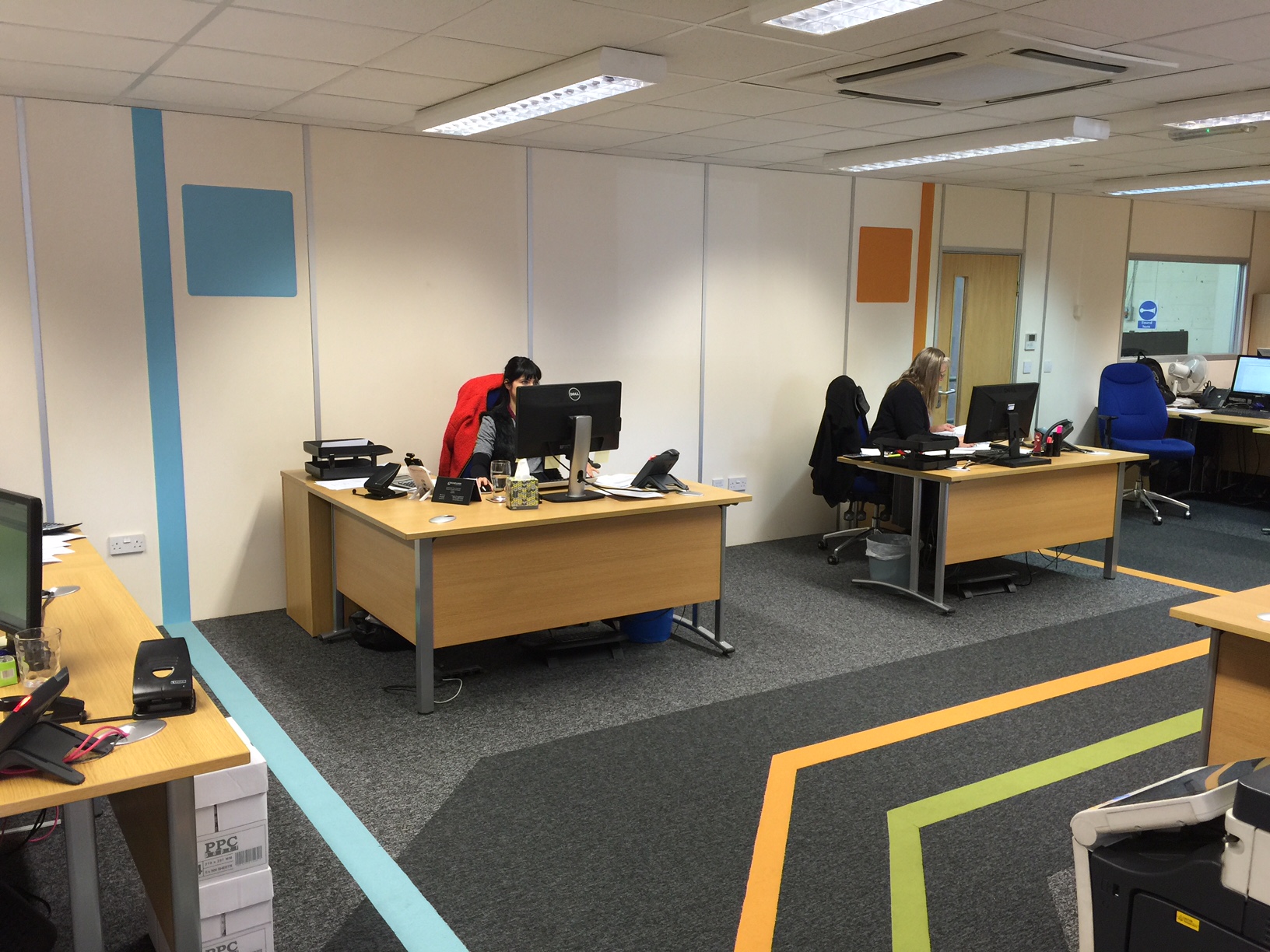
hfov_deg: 61.7
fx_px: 1064
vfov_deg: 48.2
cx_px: 635
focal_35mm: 29
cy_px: 476
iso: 32
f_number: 2.2
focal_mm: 4.15
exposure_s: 1/15
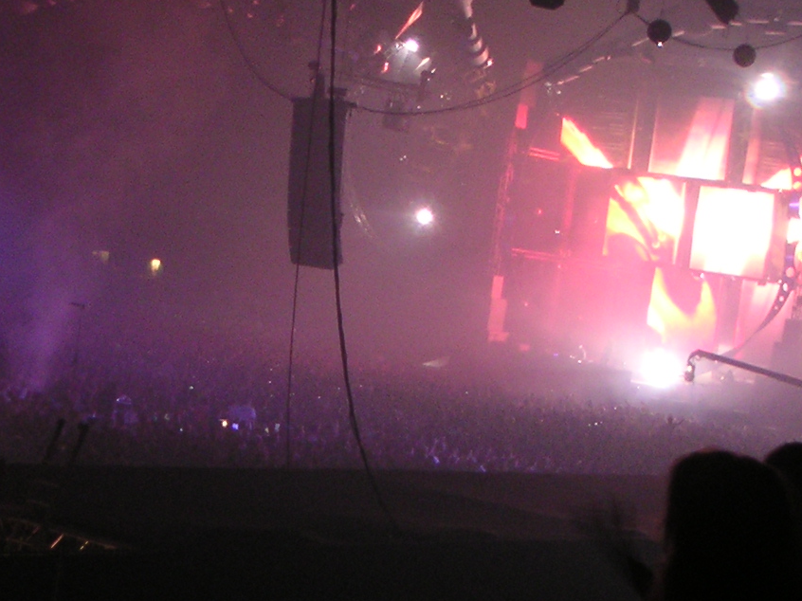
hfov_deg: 21.2
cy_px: 392
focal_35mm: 92
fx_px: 2131
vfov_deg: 16.0
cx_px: 227
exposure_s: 1/10
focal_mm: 6
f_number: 2.8
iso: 100
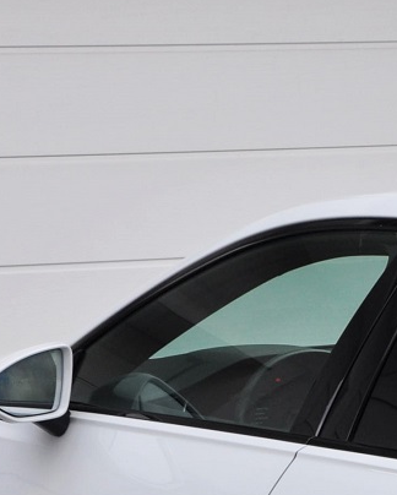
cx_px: 803
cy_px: 619
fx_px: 4649
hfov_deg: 4.8
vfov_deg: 6.1
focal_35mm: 317
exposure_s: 1/100
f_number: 10
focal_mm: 48
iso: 250
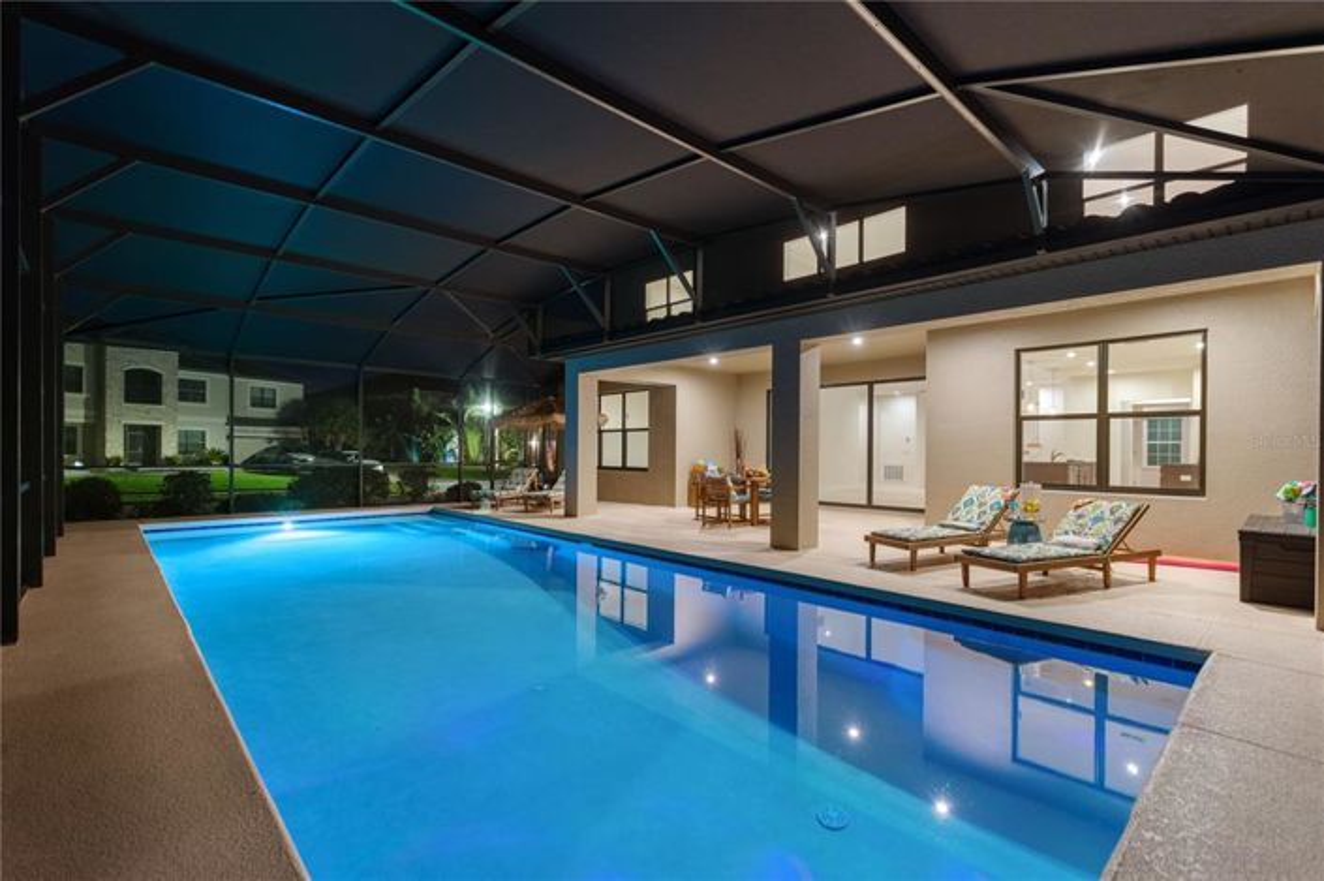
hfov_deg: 100.4
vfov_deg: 77.2
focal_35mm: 15
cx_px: 662
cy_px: 440
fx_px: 551
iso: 800
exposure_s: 2
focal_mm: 10
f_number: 4.5
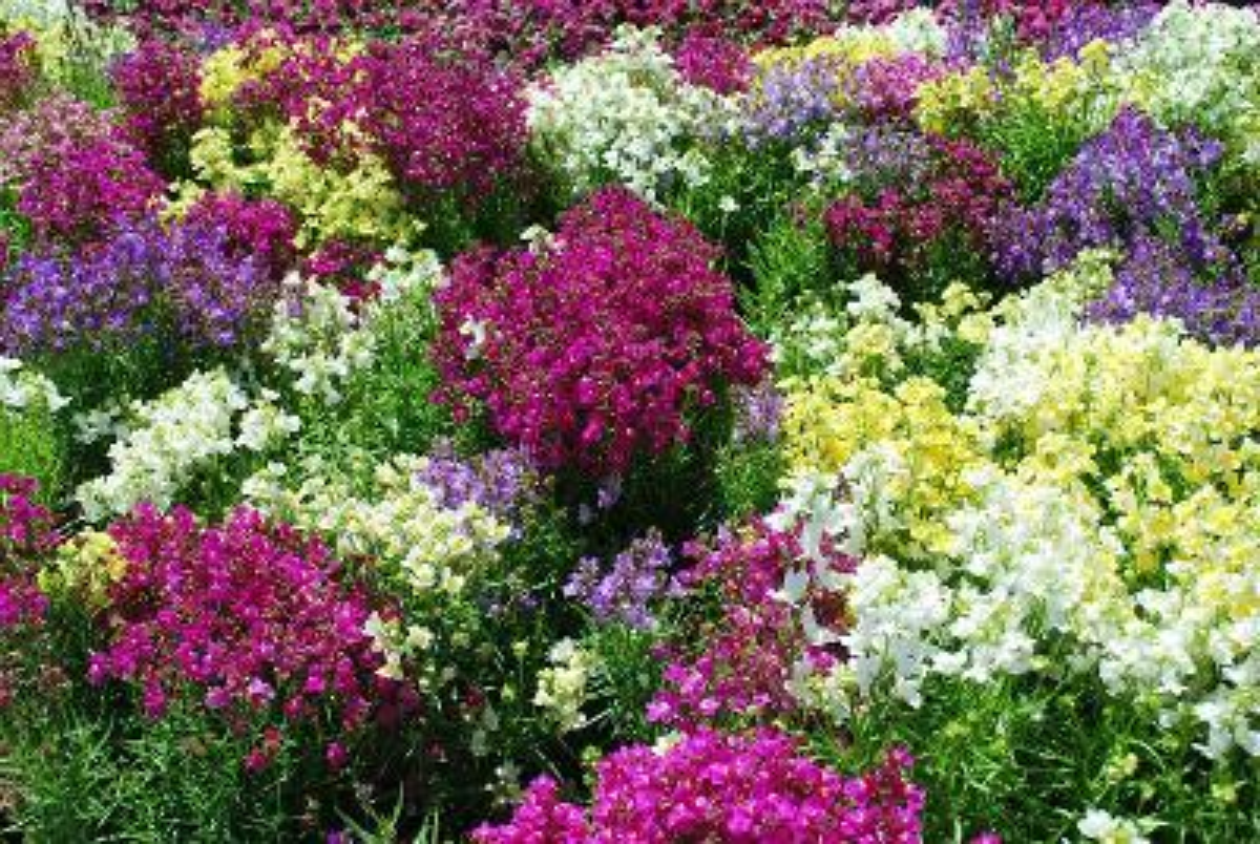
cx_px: 630
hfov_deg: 49.5
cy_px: 422
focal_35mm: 39
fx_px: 1367
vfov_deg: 34.3
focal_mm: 26
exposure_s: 1/200
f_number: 8
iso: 100
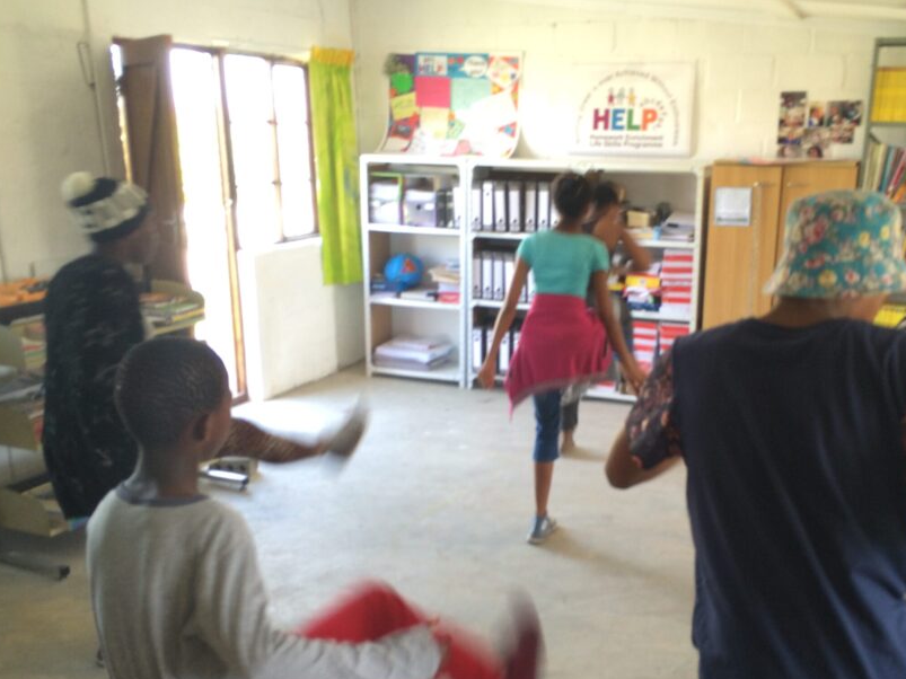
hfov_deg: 49.9
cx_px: 536
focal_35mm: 37
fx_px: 968
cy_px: 414
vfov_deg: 38.5
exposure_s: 1/30
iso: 64
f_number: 2.2
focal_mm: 4.15
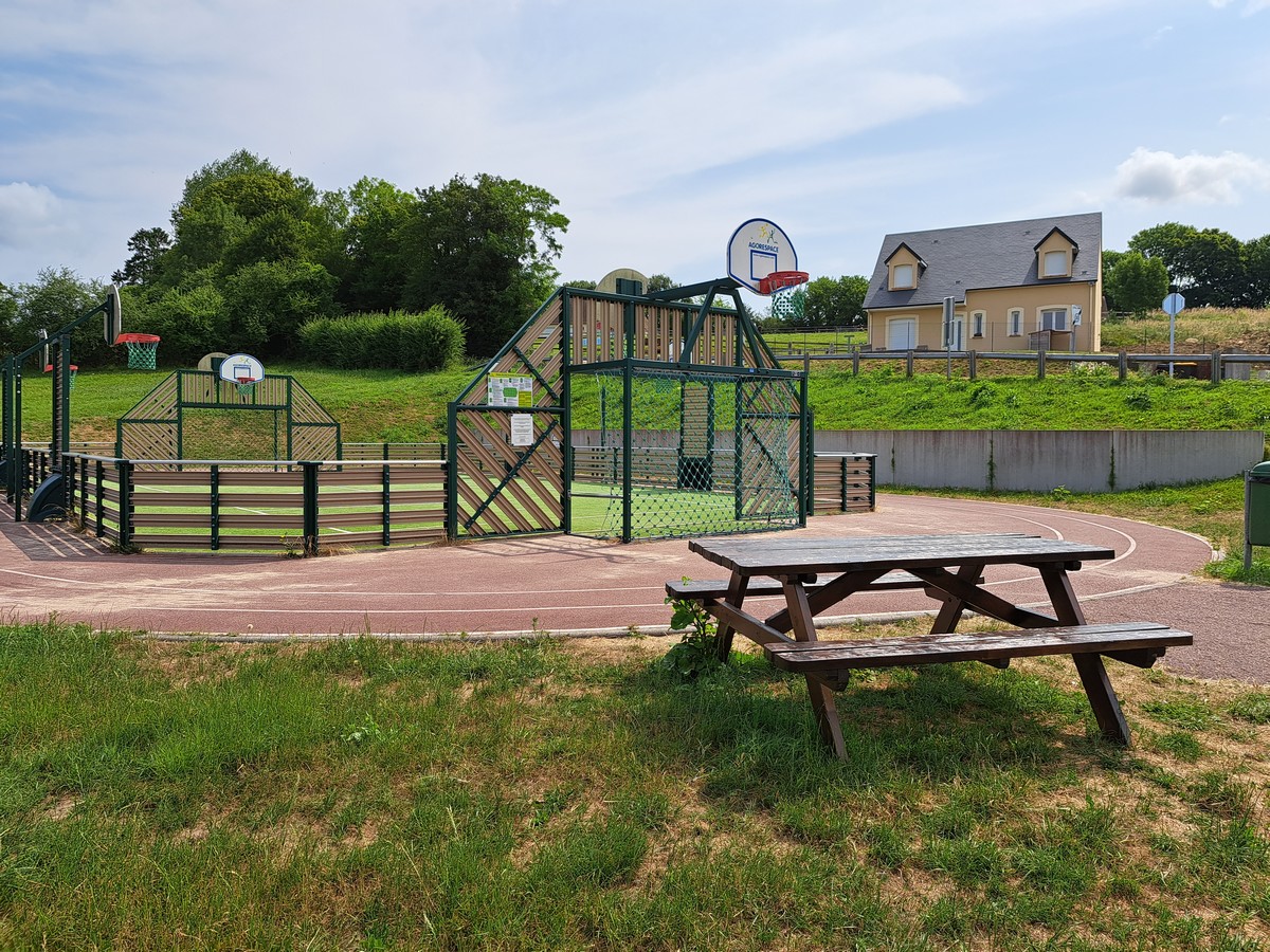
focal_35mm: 24
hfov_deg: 71.6
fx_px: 881
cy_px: 476
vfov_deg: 56.8
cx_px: 635
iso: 50
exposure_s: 1/1783
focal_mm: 5.23
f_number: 1.8
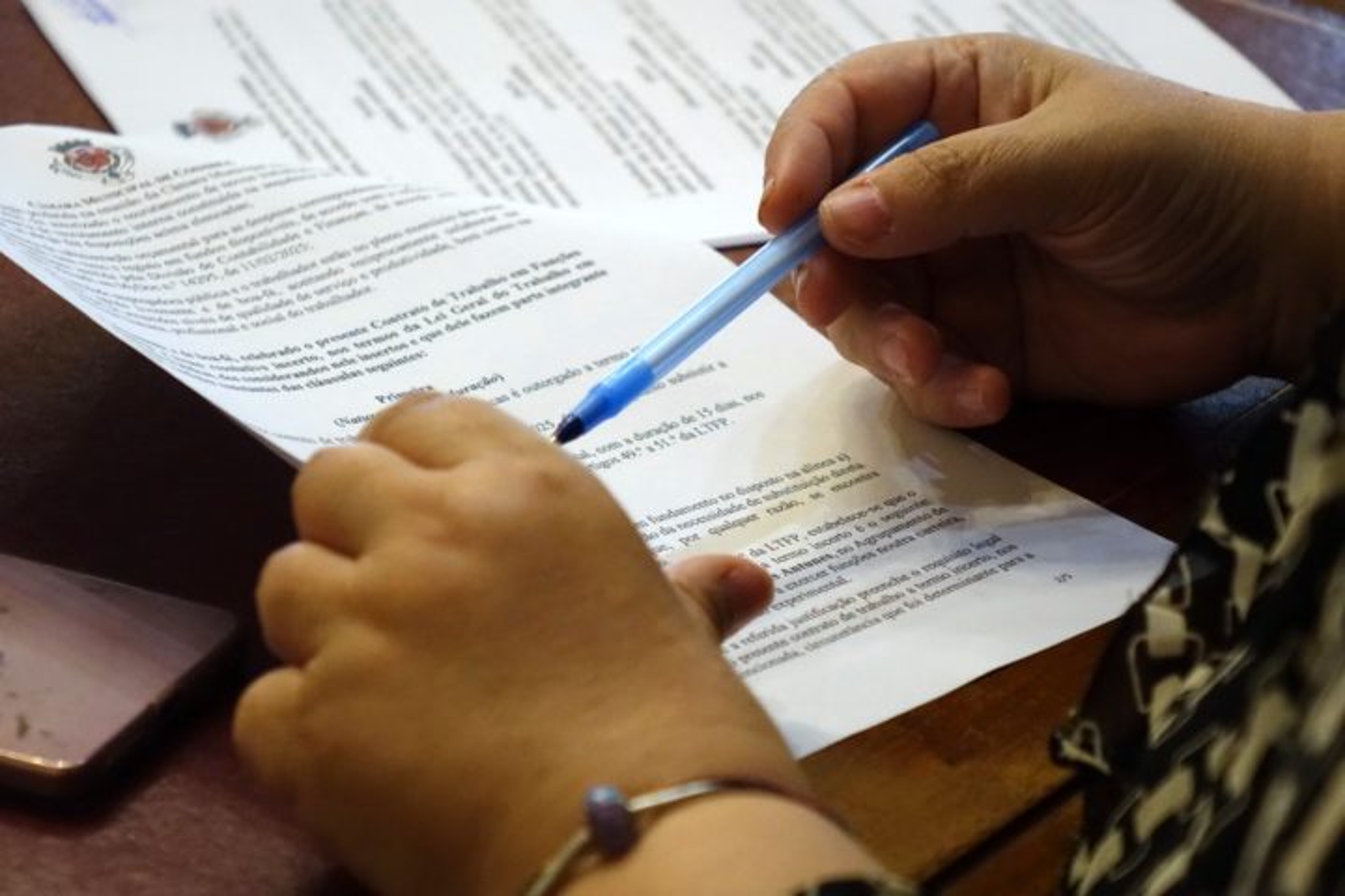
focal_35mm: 145
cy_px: 448
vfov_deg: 9.5
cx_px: 672
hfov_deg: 14.2
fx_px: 5417
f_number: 3.5
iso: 2000
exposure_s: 1/200
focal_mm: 53.29
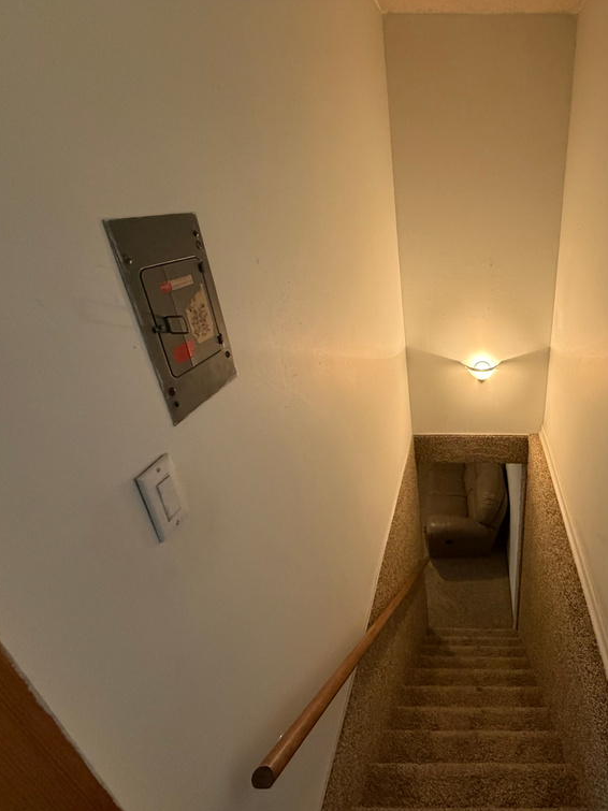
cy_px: 410
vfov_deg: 84.7
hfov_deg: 63.6
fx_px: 445
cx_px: 474
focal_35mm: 19
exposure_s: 1/60
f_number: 2.2
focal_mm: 2.22
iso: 500
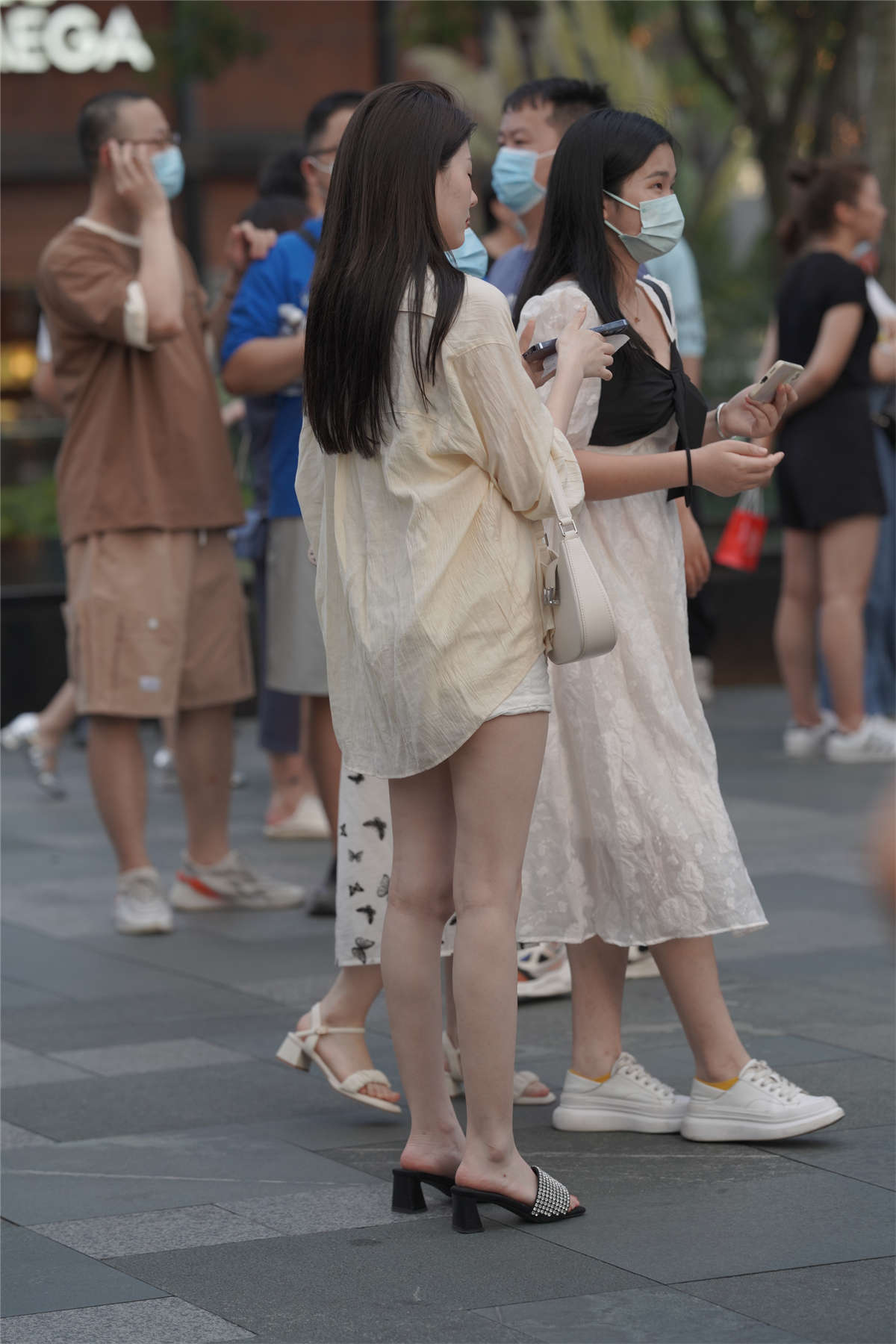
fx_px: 5040
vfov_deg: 15.2
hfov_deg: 10.2
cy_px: 672
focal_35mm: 135
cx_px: 448
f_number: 3.5
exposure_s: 1/500
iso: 500
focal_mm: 135
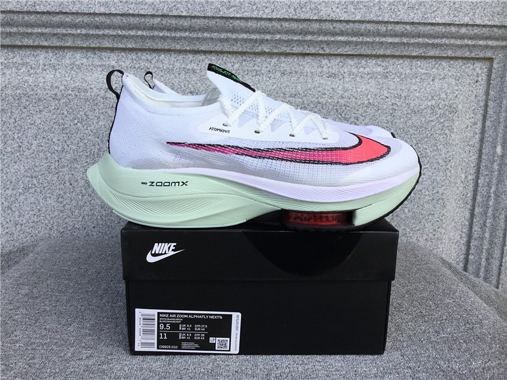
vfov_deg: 45.4
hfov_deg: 58.4
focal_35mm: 31
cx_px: 254
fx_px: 454
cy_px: 190
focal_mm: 3.3
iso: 25
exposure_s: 1/365
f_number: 2.4
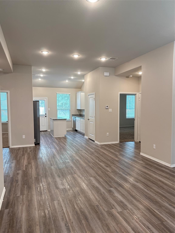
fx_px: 162
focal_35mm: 24
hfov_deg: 56.8
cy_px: 116
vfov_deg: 71.6
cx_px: 88
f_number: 1.78
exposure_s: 1/120
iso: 320
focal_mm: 6.76
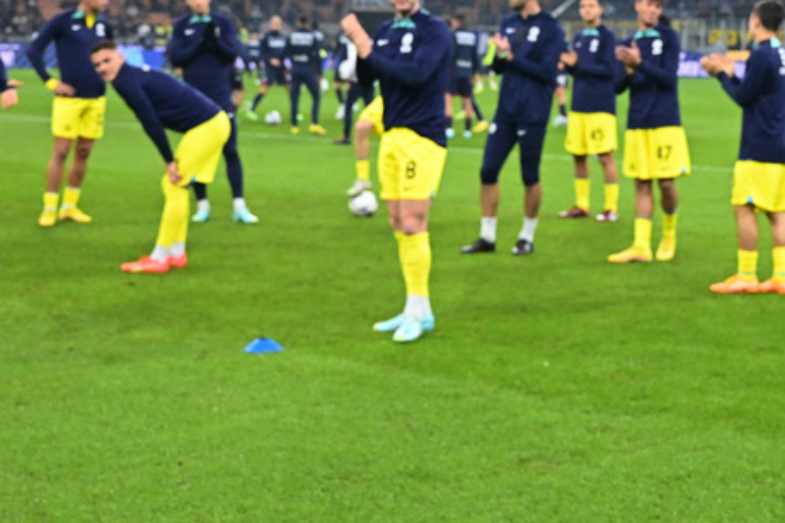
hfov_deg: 23.3
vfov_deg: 15.8
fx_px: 1875
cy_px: 101
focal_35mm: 86
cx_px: 633
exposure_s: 1/800
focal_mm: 31
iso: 2000
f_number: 4
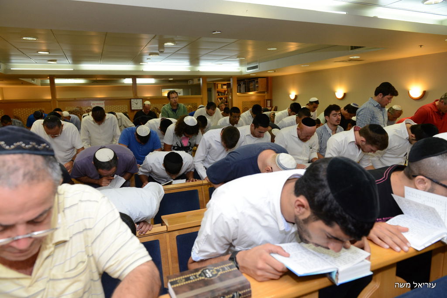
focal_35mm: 24
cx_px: 224
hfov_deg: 73.7
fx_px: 298
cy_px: 149
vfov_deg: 53.1
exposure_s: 1/100
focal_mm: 24
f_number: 5
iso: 1600
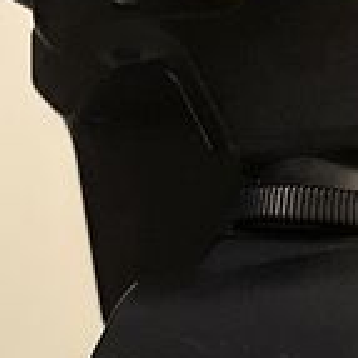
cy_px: 776
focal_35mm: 161
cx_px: 318
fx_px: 1884
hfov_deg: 10.8
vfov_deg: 9.9
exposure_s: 1/30
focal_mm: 4.2
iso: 1000
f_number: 1.6
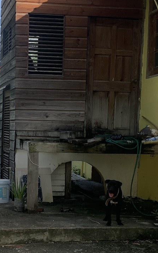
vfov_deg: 27.7
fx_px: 510
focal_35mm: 74
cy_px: 165
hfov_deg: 17.3
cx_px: 14
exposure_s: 1/1001
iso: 25
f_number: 1.8
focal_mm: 4.25
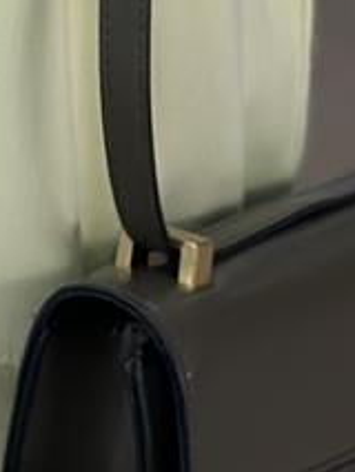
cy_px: -550
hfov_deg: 4.1
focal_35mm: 360
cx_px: -366
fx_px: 4918
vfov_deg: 5.4
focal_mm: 6.86
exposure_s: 1/402
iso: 80
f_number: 1.78
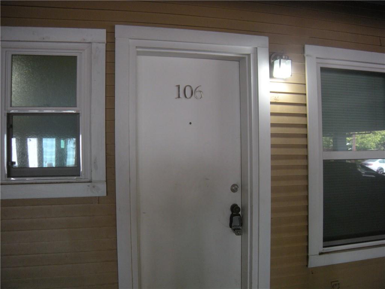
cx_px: 192
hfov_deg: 52.6
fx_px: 389
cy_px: 144
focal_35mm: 35
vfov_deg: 40.7
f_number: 3.8
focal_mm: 5.9
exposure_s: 1/51
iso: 150
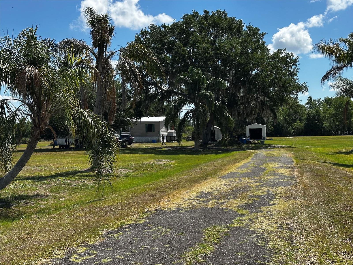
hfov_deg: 39.7
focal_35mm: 48
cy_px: 132
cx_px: 176
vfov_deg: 30.3
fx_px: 489
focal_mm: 6.86
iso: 64
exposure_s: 1/2732
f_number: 1.78
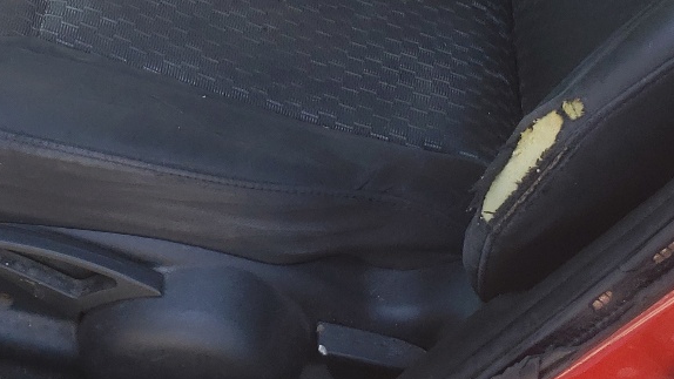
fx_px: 1412
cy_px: -319
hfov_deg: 26.3
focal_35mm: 79
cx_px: 120
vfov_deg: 13.6
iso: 50
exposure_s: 1/256
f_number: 1.5
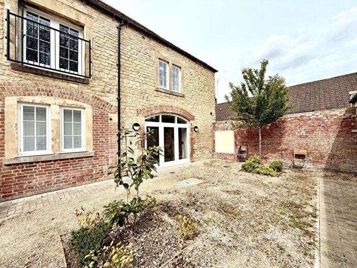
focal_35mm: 14
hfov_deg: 102.1
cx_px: 178
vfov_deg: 85.7
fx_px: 144
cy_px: 134
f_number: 2.2
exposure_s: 1/770
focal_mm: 2.22
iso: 25
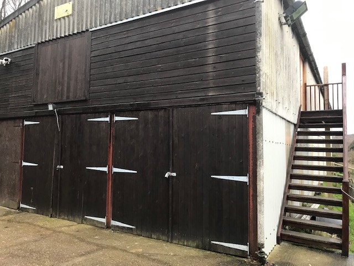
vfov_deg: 49.7
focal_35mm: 28
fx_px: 286
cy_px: 133
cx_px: 177
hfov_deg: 63.4
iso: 32
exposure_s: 1/33
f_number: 1.8
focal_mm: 3.99
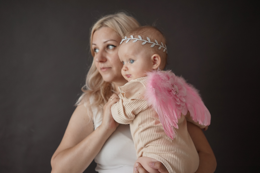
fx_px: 253
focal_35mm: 35
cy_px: 86
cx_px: 130
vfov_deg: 37.9
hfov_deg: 54.4
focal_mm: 35
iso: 320
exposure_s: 1/320
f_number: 2.8
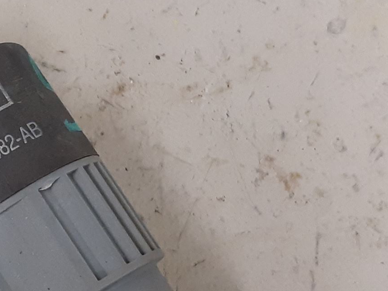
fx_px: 695
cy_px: 263
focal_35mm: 62
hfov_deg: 28.1
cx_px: -52
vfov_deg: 23.0
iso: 200
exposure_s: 1/50
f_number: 1.7
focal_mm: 3.93
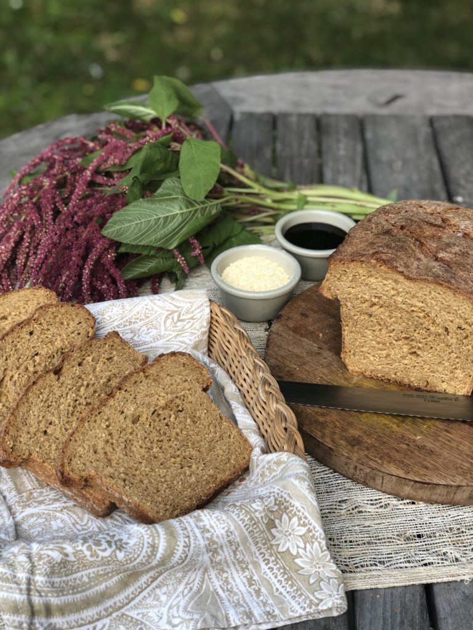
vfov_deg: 33.8
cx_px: 236
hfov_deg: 25.7
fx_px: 1038
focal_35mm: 57
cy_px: 315
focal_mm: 6.6
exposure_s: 1/60
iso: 32
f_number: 2.8
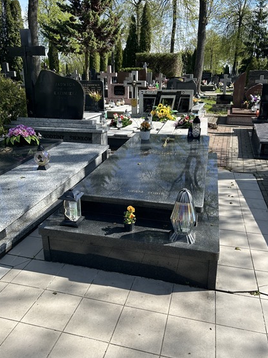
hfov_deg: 49.7
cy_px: 174
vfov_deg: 63.5
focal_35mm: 28
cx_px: 136
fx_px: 289
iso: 50
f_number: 1.5
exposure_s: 1/2008
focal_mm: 5.7
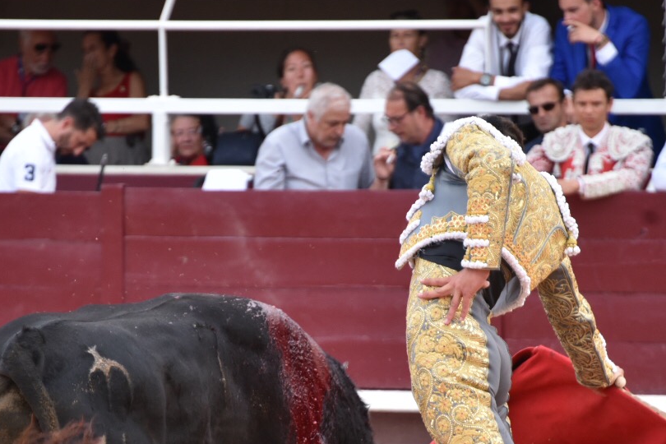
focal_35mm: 500
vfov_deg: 2.7
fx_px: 9249
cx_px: 333
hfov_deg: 4.1
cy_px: 432
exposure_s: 1/500
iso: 1250
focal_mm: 250
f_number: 5.6
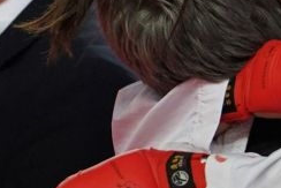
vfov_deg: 0.9
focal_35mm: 1473
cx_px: 236
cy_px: 104
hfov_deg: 1.4
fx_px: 11504
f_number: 2.8
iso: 1250
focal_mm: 200
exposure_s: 1/1000
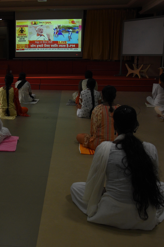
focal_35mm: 48
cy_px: 124
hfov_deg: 27.1
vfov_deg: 41.3
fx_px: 326
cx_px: 12
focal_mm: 21
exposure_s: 1/125
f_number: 5.6
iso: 800
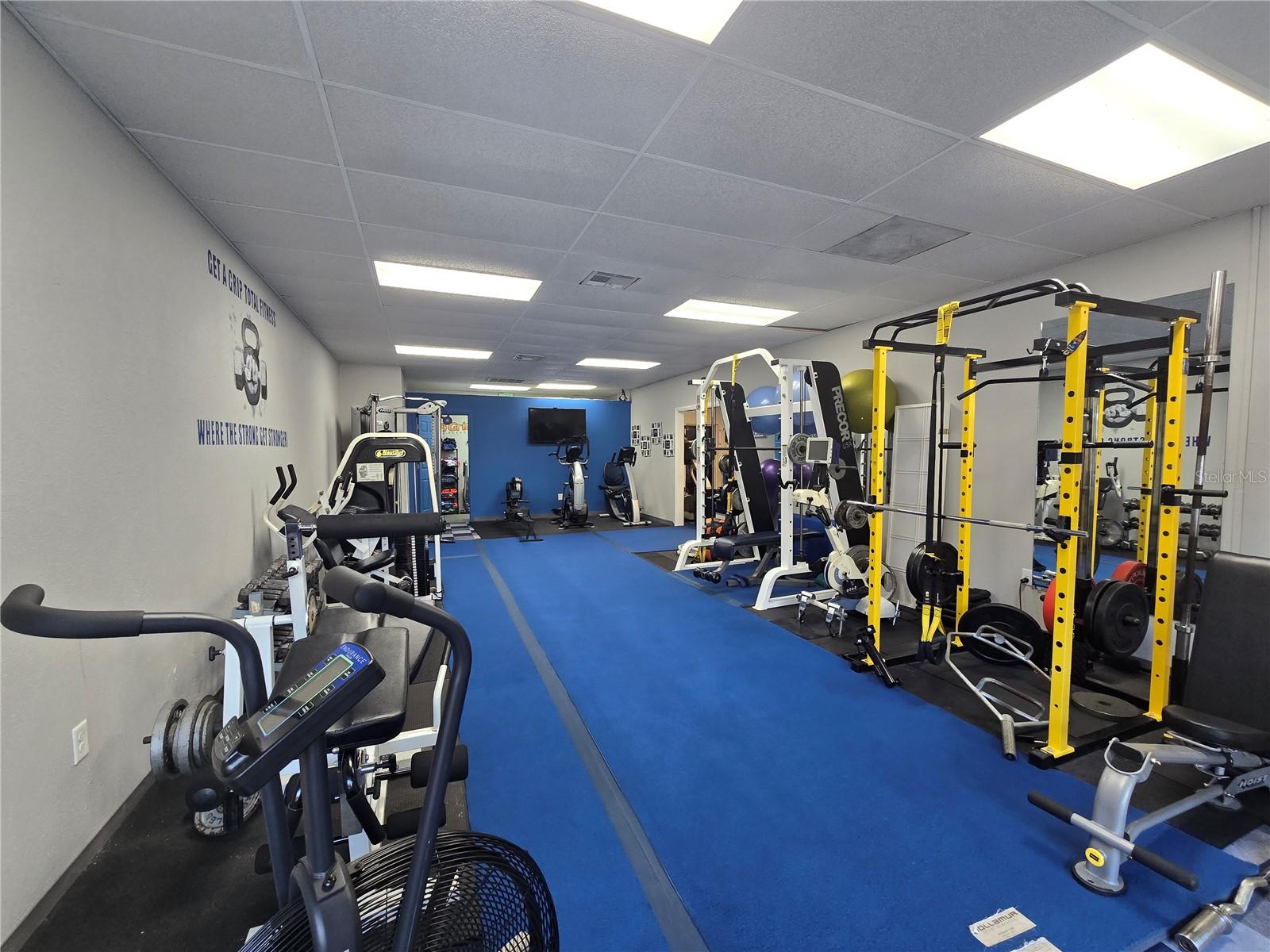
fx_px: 477
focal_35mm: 13
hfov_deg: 106.2
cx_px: 635
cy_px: 476
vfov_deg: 89.9
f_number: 2.2
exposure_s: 1/60
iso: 125
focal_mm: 2.2
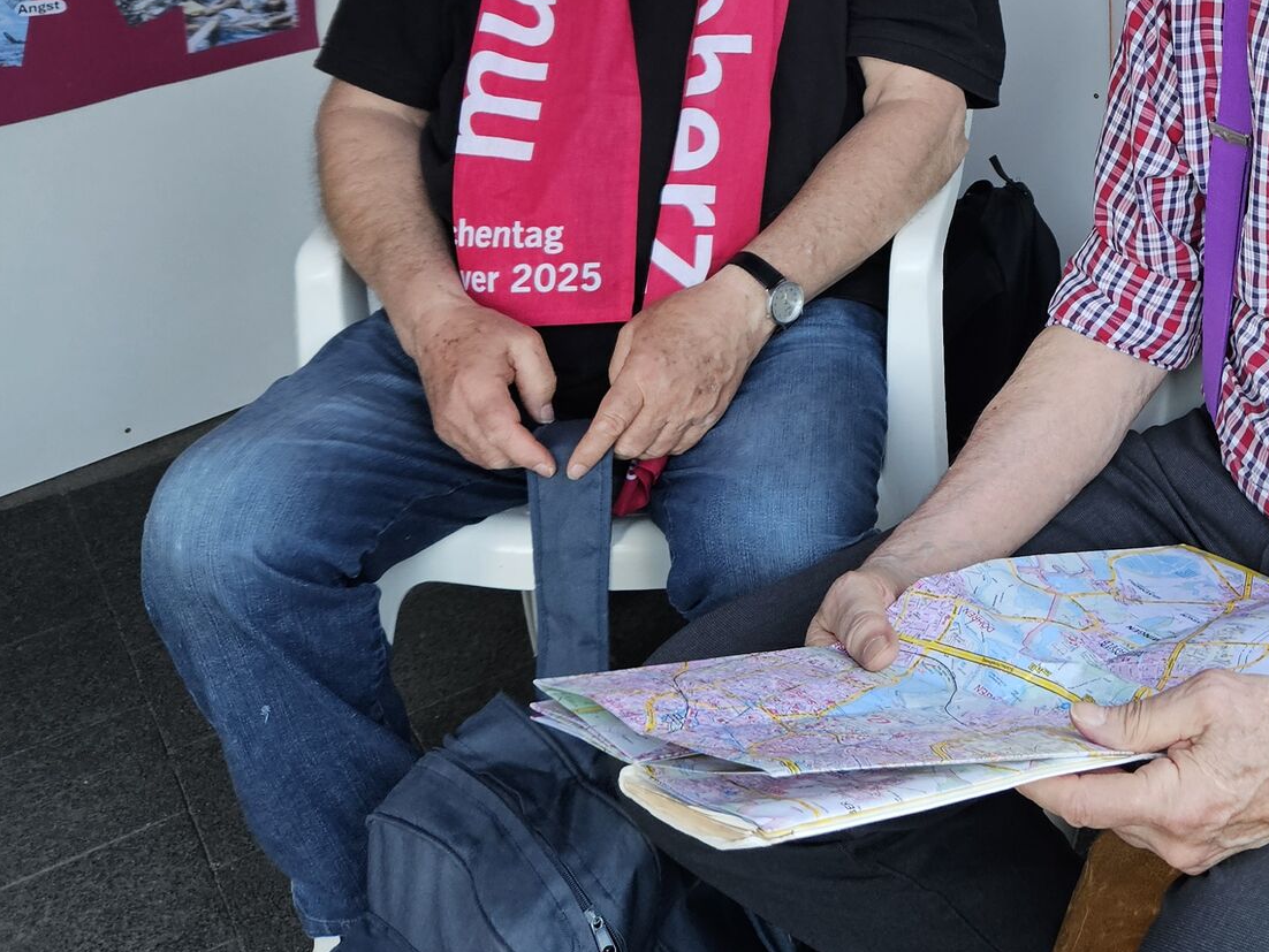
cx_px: 1239
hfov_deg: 36.1
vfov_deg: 28.3
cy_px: -14
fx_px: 1760
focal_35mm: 48
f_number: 1.8
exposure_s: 1/100
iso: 125
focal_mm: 5.4
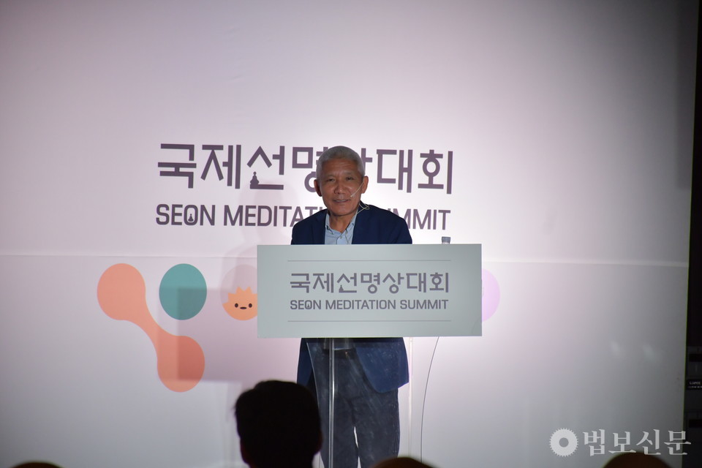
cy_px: 234
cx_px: 351
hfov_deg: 9.8
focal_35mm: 210
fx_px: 4095
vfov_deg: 6.5
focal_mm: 140
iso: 1400
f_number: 5.6
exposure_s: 1/400
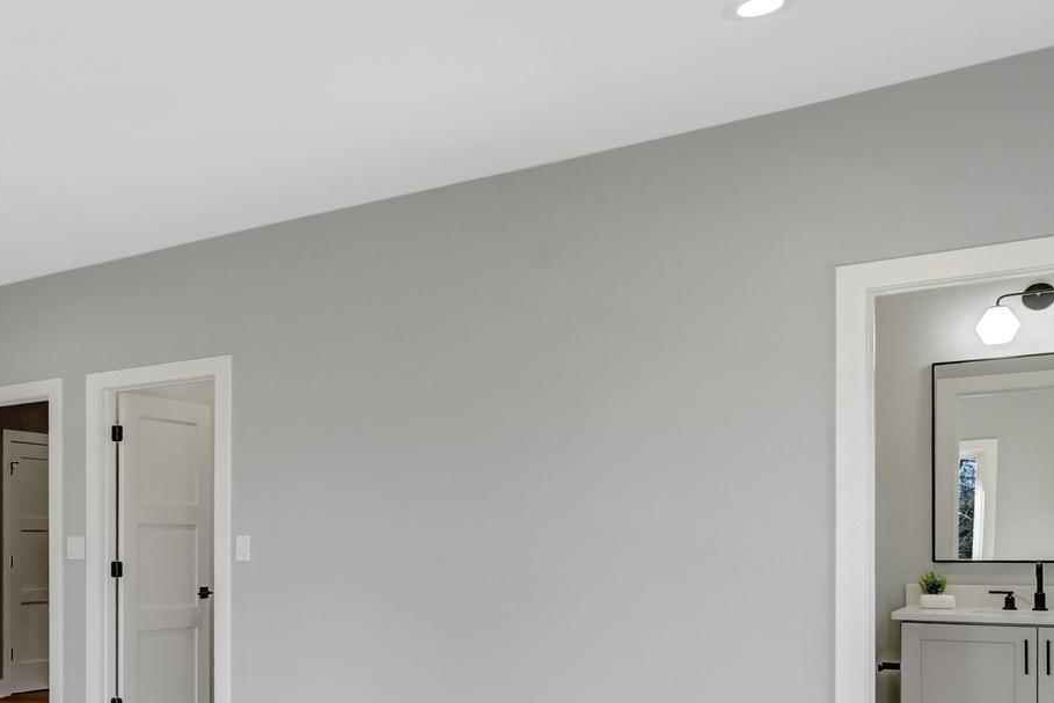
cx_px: 131
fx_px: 1054
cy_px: 568
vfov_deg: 35.6
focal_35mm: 36
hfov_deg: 48.3
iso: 1250
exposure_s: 1/100
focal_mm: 16
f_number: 8
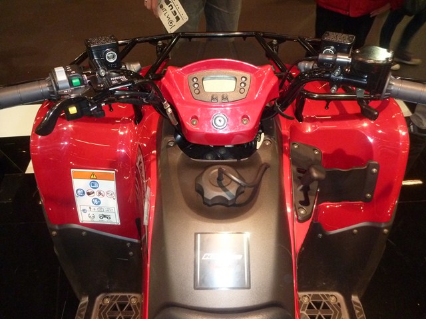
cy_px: 160
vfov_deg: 49.7
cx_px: 213
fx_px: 345
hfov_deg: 63.4
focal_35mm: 28
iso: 400
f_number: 3.3
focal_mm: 4.9
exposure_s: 1/30
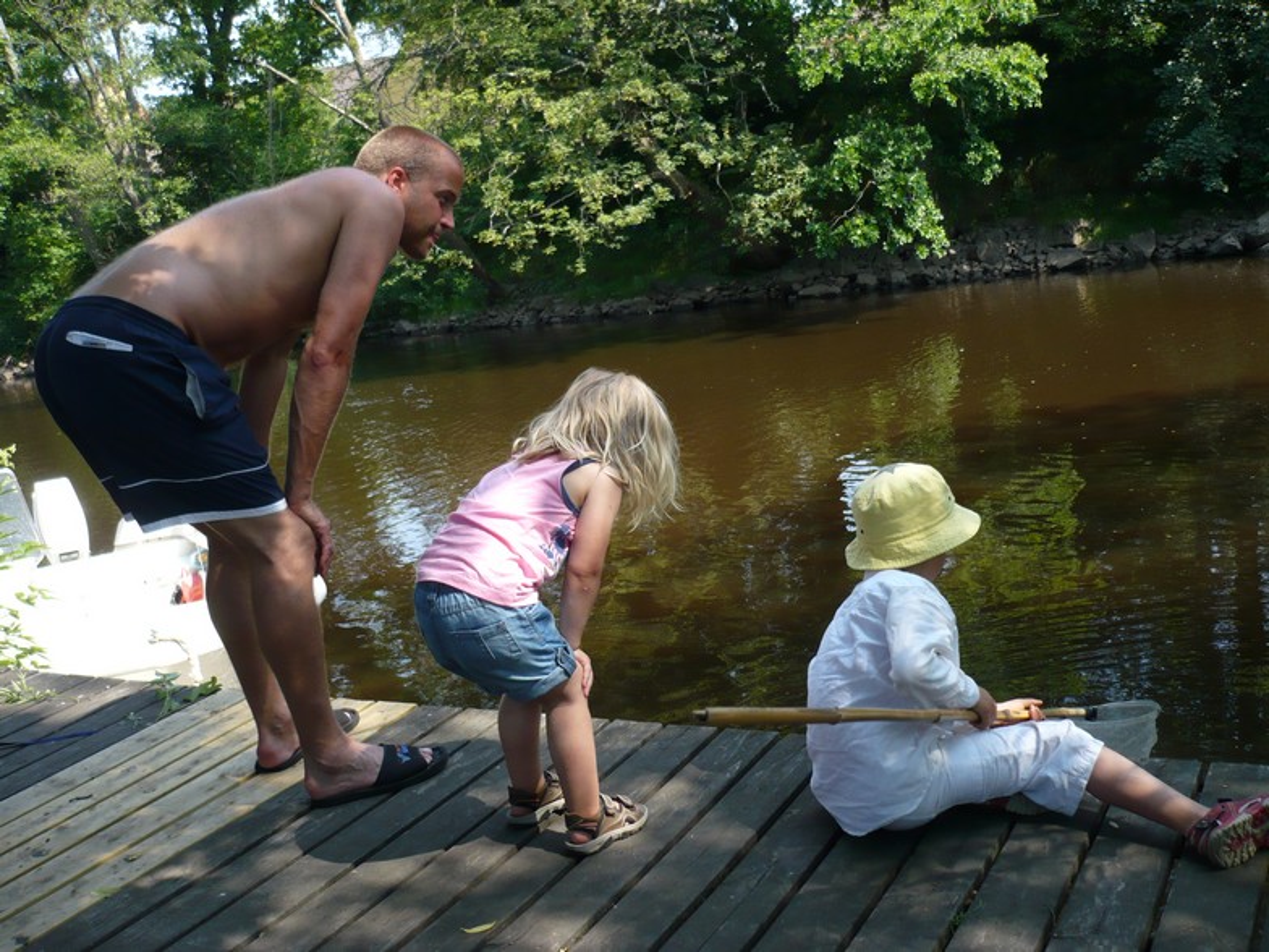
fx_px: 1283
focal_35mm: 35
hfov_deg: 52.6
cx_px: 634
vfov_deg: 40.7
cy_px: 476
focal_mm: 5.8
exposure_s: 1/250
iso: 100
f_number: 2.8
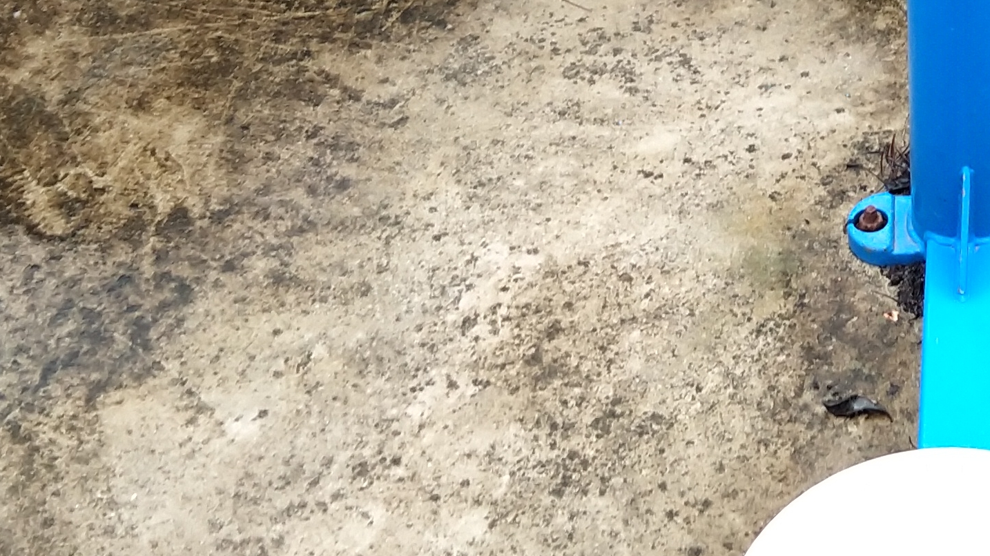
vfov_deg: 11.9
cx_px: 926
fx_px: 2572
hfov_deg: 21.2
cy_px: -232
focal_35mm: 98
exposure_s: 1/136
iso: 50
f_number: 2.2
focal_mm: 3.69
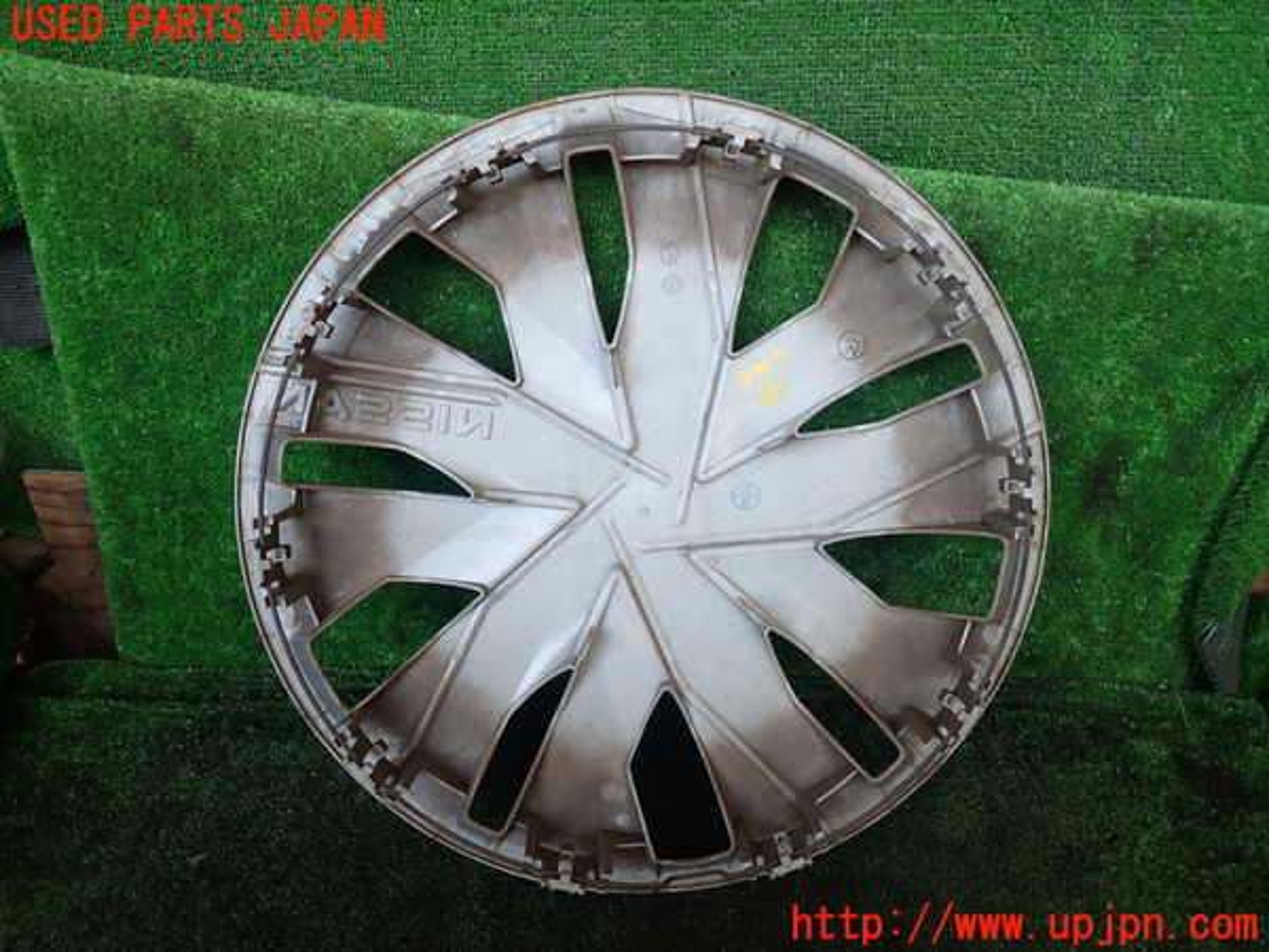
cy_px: 476
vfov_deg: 54.9
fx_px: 916
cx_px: 634
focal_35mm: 25
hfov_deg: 69.4
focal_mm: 4.5
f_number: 2
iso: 125
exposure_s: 1/60
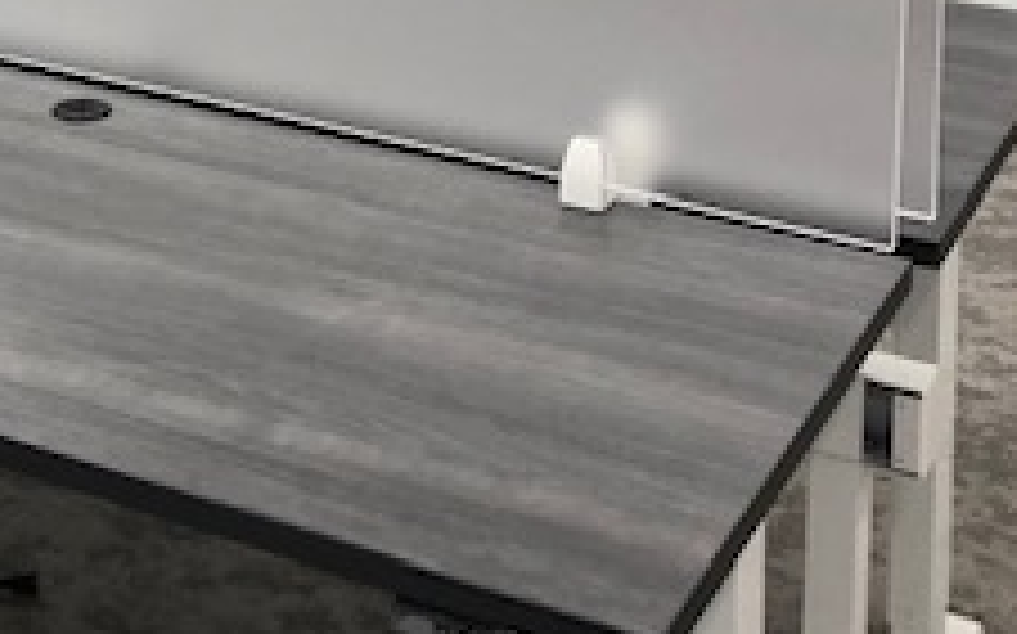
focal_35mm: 84
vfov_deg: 14.4
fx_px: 2327
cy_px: -351
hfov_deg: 24.0
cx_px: 94
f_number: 1.8
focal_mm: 3.99
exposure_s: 1/30
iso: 25
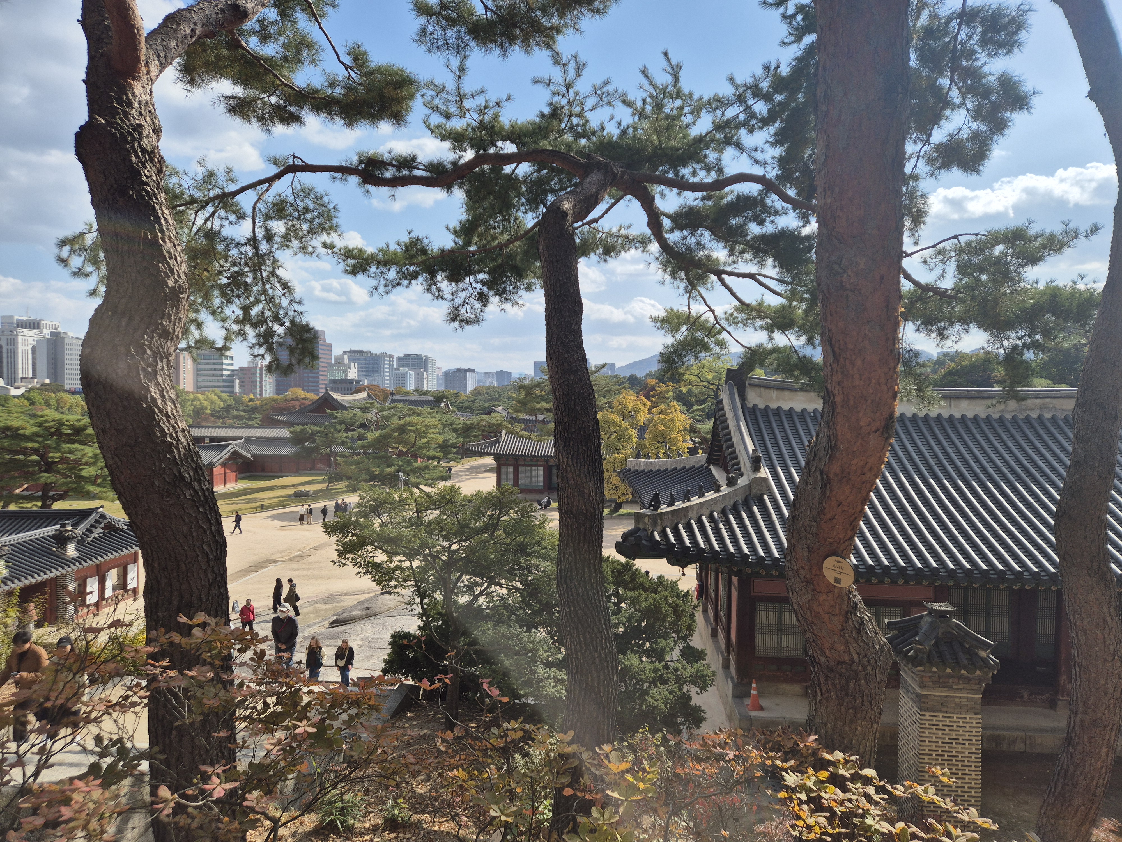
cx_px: 561
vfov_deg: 58.9
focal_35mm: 23
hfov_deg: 73.9
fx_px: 745
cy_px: 421
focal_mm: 5.4
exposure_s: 1/2816
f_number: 1.8
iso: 25
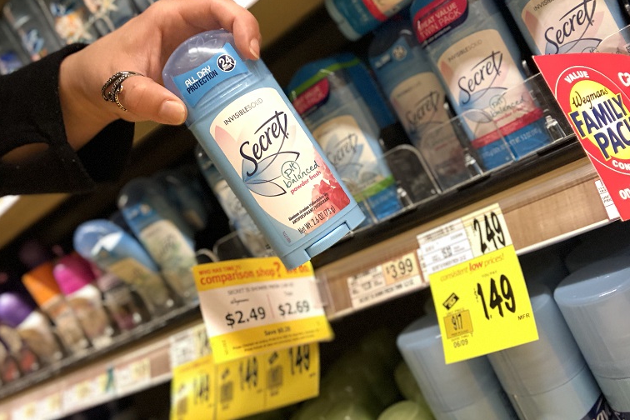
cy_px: 179
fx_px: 595
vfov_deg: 38.8
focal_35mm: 34
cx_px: 312
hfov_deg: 55.8
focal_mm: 2.87
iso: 160
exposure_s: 1/24
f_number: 2.2
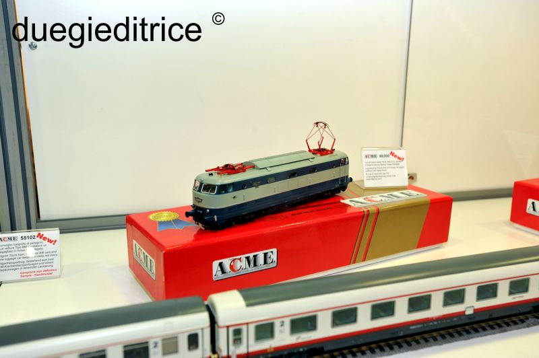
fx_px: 524
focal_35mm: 35
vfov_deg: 37.8
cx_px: 270
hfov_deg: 54.5
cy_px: 179
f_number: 8
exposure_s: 1/80
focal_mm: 35
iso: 800
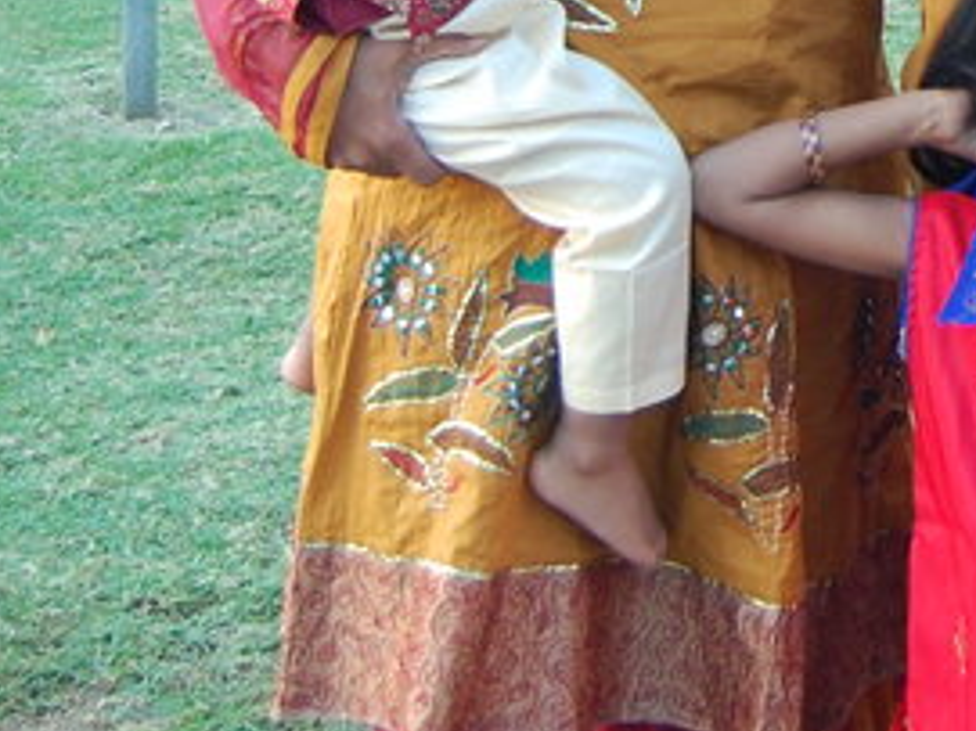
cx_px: 1174
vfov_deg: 11.9
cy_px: -261
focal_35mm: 120
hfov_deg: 15.8
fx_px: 3382
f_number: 4
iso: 400
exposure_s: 1/60
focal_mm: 22
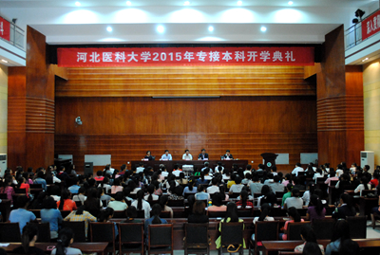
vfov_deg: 37.1
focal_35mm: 36
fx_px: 381
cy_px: 128
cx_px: 190
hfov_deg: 53.0
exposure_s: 1/25
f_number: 4
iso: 1600
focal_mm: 24
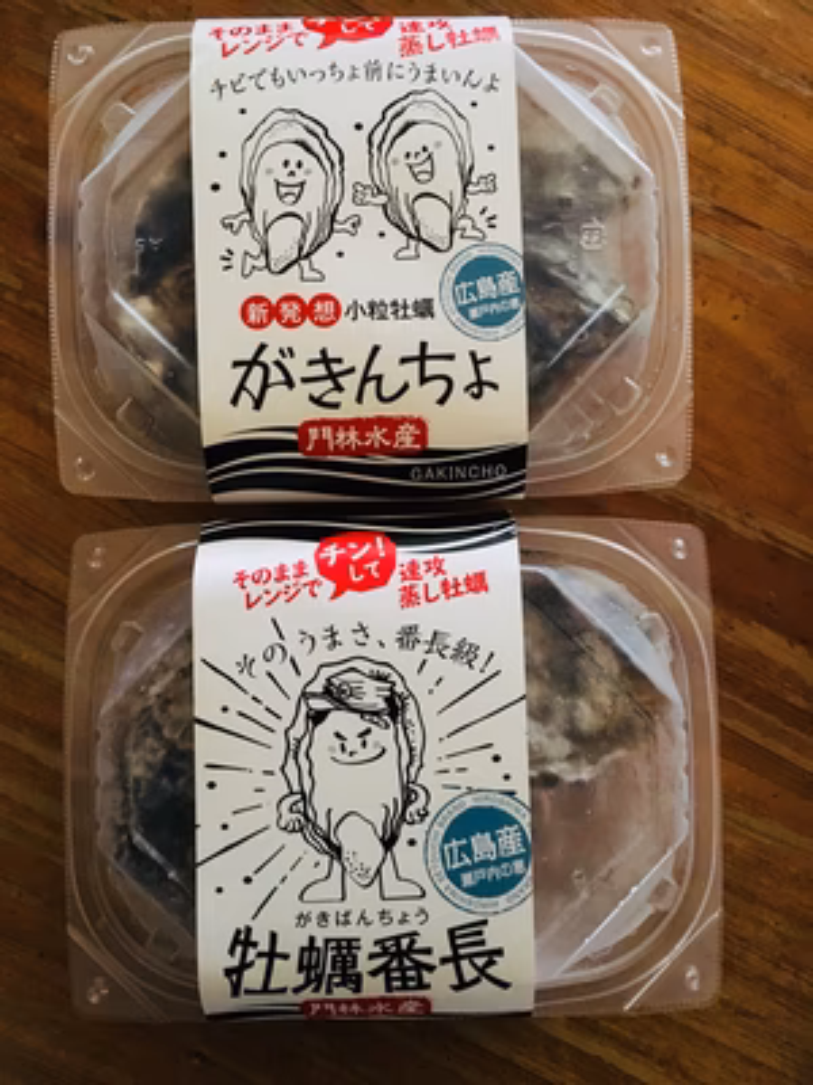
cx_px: 406
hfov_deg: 48.2
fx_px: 908
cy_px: 542
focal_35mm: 29
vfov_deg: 61.7
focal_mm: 4.15
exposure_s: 1/15
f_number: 2.2
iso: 500
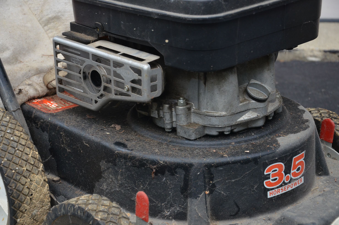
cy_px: 112
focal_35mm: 93
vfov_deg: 14.6
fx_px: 874
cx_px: 170
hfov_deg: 22.0
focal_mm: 62
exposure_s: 1/250
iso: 720
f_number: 5.3
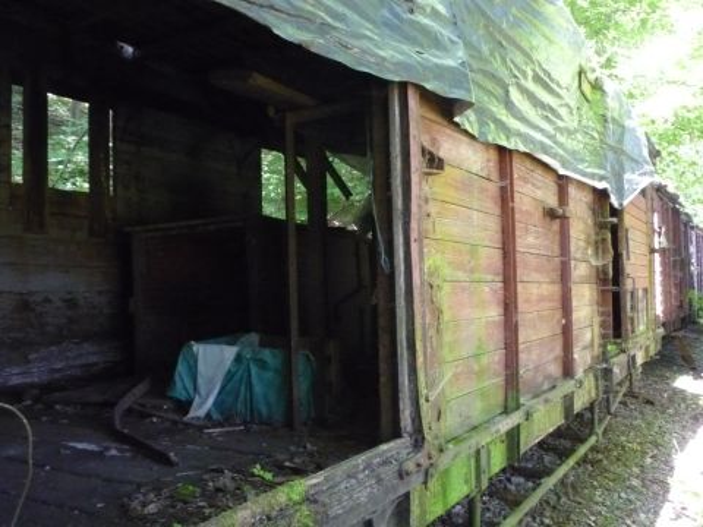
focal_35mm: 32
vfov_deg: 44.2
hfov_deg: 56.8
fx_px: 650
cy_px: 264
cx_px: 352
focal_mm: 5.2
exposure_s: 1/50
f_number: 3.3
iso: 800
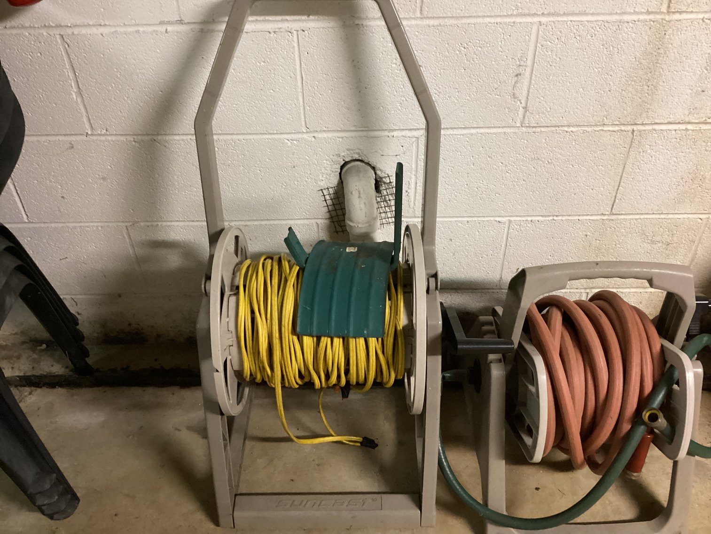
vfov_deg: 45.4
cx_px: 356
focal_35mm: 31
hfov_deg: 58.3
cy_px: 267
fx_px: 637
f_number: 2.4
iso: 400
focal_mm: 3.3
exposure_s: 1/30
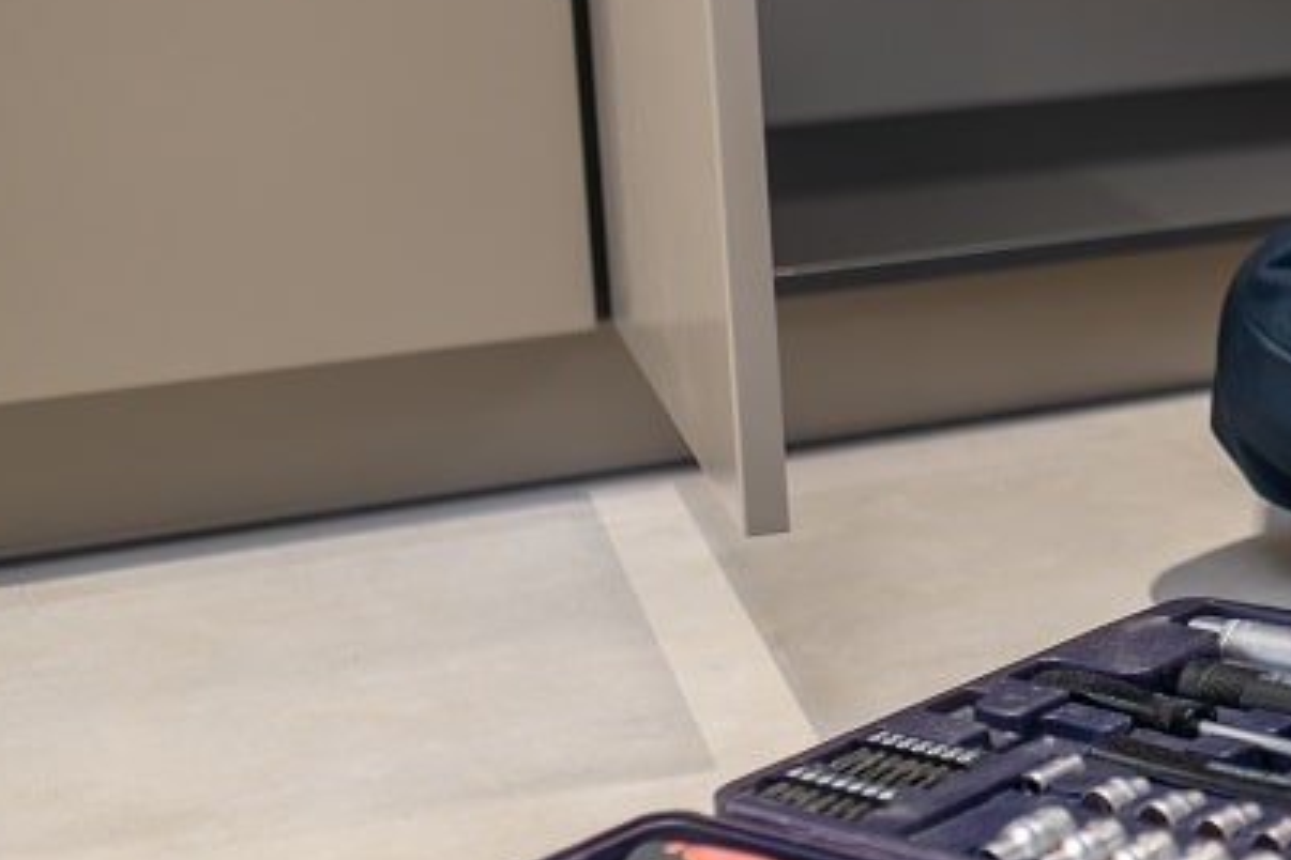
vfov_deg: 15.7
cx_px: 1561
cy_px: 300
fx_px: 3120
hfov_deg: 21.6
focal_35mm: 87
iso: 400
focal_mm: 35
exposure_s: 1/160
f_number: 2.2
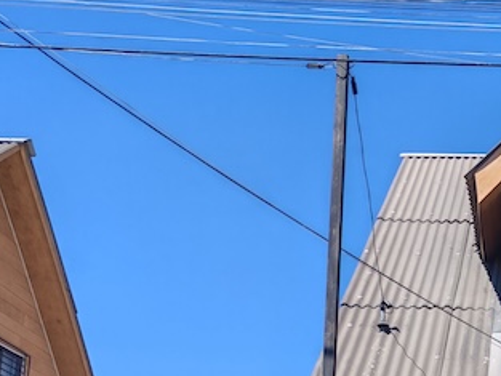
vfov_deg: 20.0
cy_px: 454
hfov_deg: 25.5
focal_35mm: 69
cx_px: 589
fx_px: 999
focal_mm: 5.52
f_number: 1.95
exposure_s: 1/1300
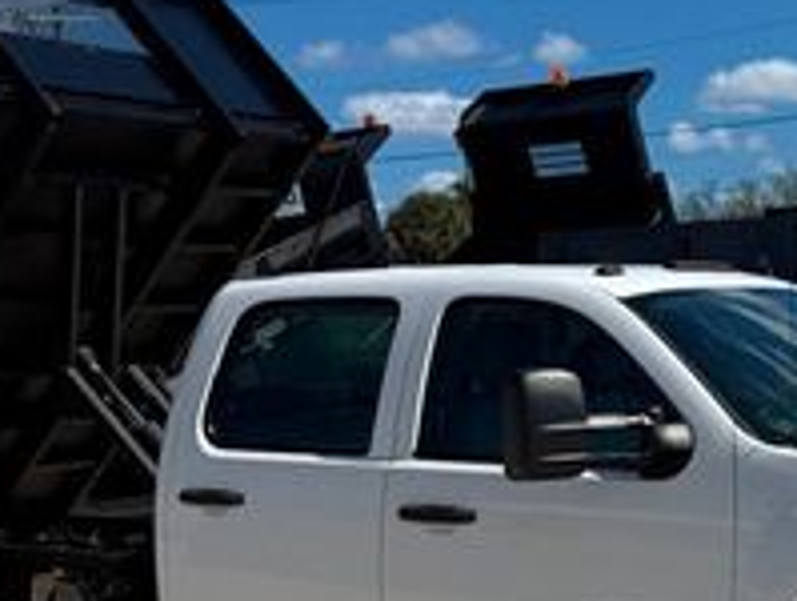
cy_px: 553
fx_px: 1776
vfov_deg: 18.8
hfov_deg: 25.3
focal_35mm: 77
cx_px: 453
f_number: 1.78
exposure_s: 1/8130
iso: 80
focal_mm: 6.76
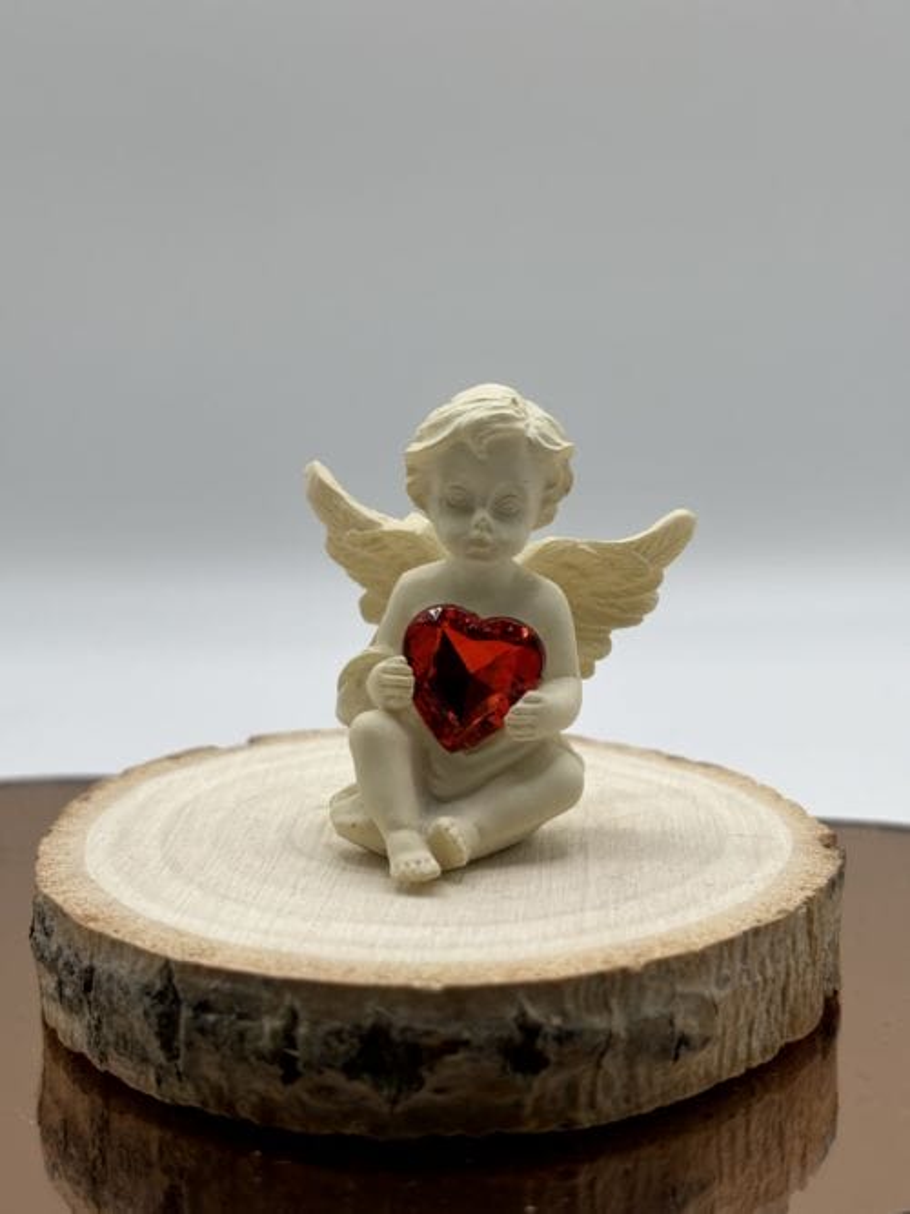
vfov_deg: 36.8
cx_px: 455
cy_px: 607
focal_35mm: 52
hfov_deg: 28.0
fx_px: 1823
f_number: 1.6
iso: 32
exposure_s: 1/369
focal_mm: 5.96
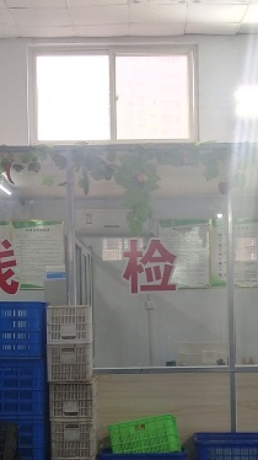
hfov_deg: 17.2
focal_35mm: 70
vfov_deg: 29.9
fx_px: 852
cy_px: 320
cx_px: 133
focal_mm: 3.95
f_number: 1.8
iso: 159
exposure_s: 1/100
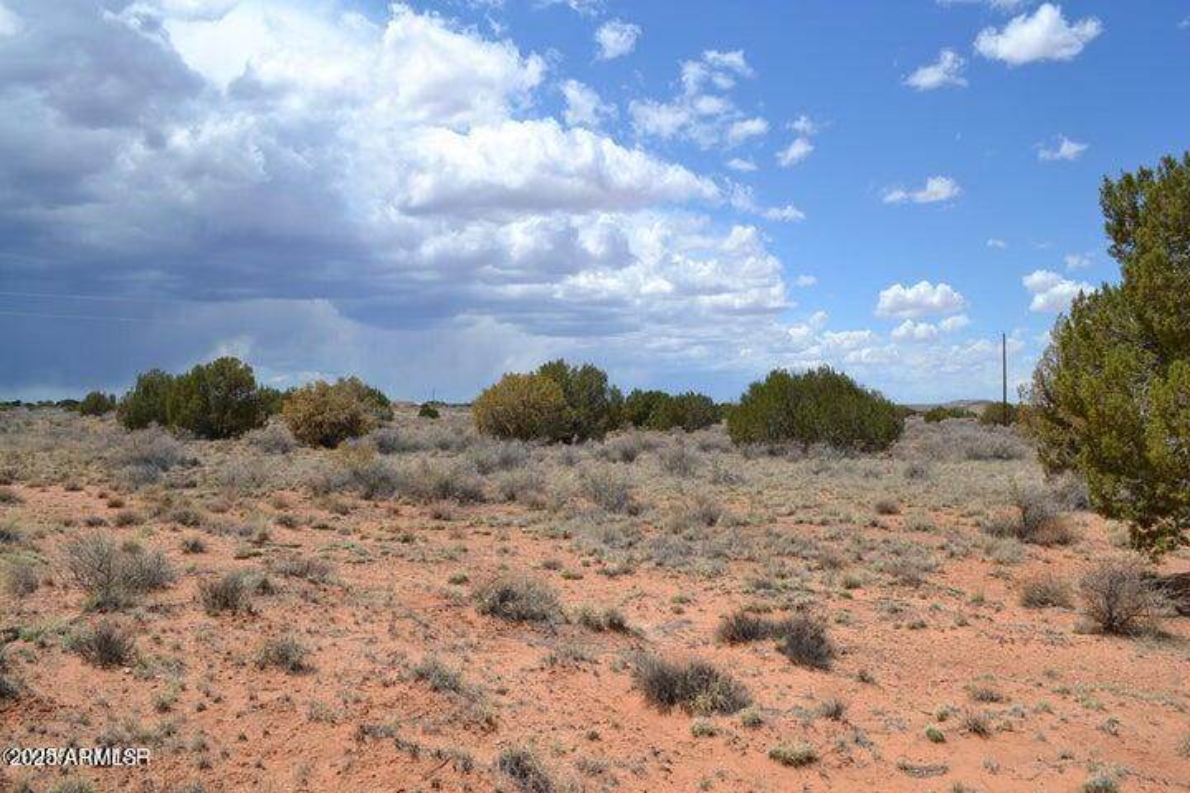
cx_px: 595
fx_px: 892
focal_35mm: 27
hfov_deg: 67.4
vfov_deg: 47.9
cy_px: 396
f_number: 9
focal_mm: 18
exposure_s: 1/320
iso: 100
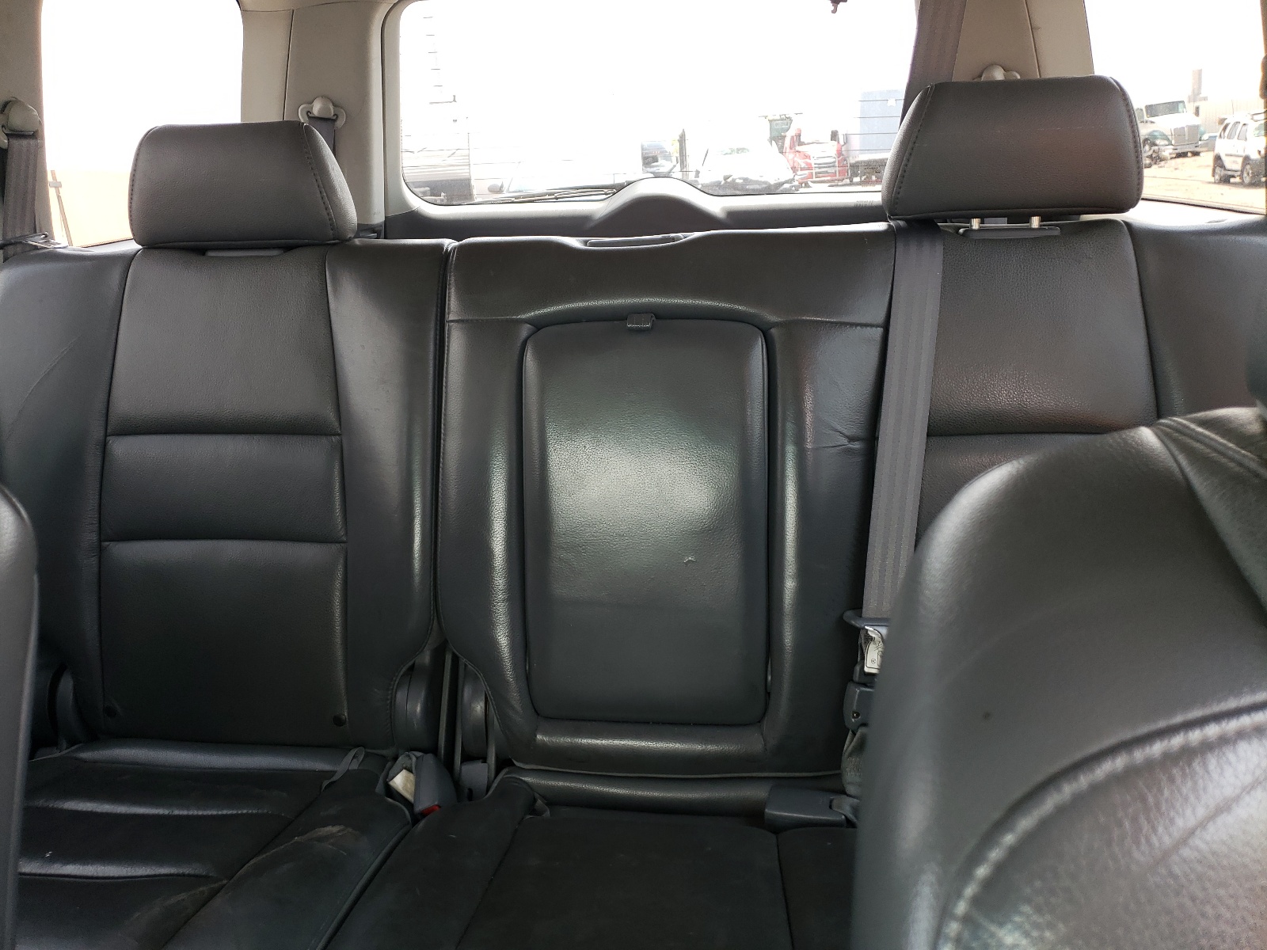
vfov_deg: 53.1
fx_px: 952
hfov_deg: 67.3
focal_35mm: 26
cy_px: 475
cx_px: 634
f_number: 1.5
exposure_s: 1/120
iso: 55
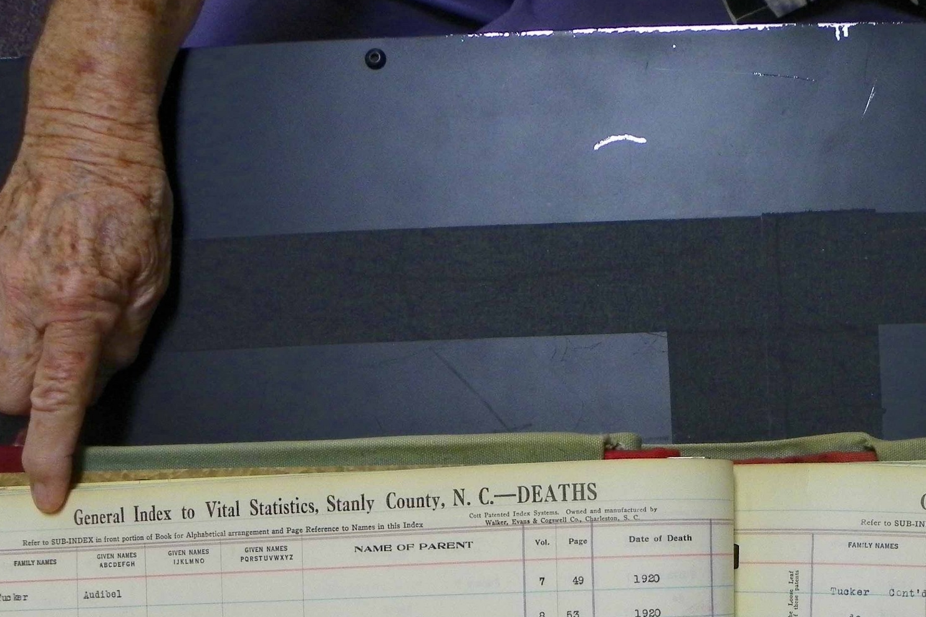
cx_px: 767
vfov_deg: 25.4
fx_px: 1312
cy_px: 596
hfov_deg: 37.2
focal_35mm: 51
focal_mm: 4.6
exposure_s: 1/30
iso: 100
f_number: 2.8
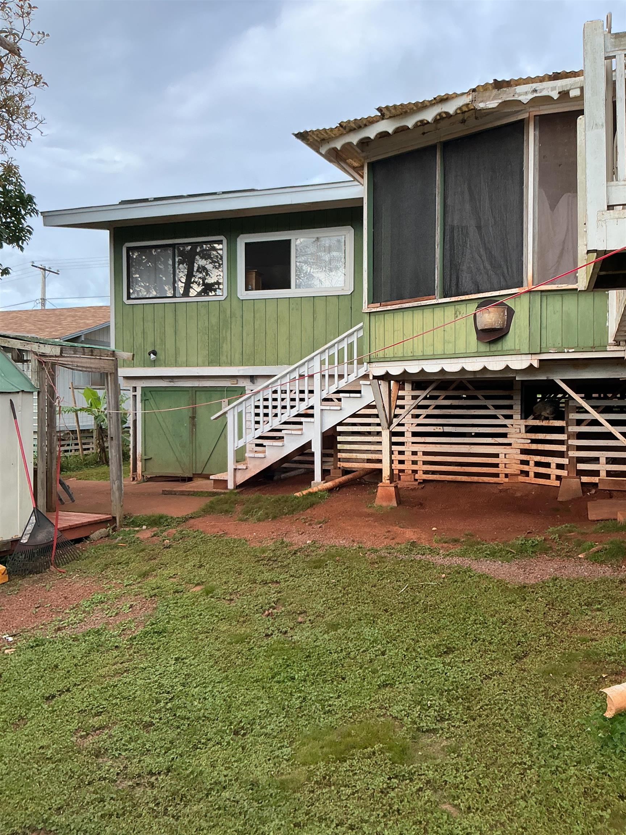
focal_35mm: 29
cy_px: 418
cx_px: 313
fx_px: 699
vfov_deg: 61.7
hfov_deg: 48.2
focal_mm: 3
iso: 20
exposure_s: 1/159
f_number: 1.8
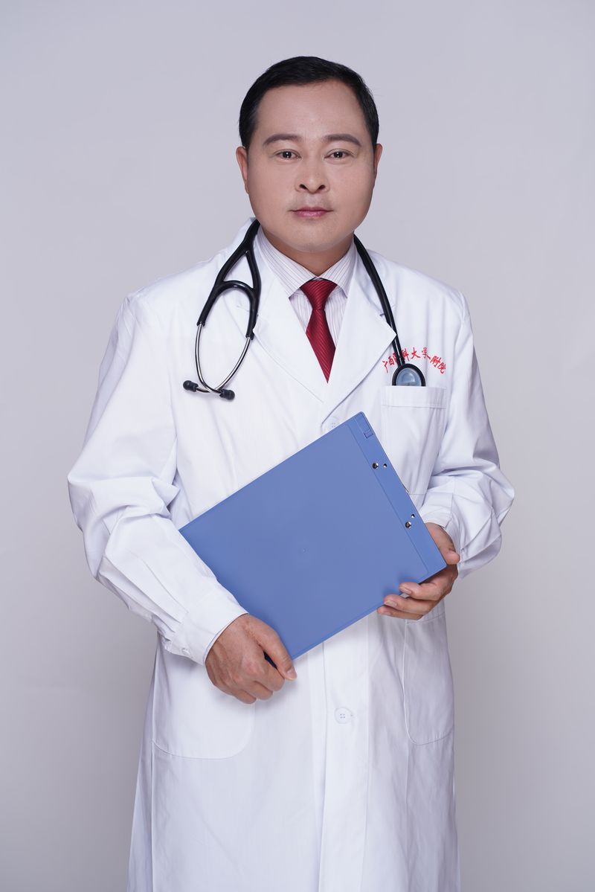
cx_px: 298
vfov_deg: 23.9
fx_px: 2106
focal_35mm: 85
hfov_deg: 16.1
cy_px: 446
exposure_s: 1/160
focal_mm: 85
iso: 100
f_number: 5.6
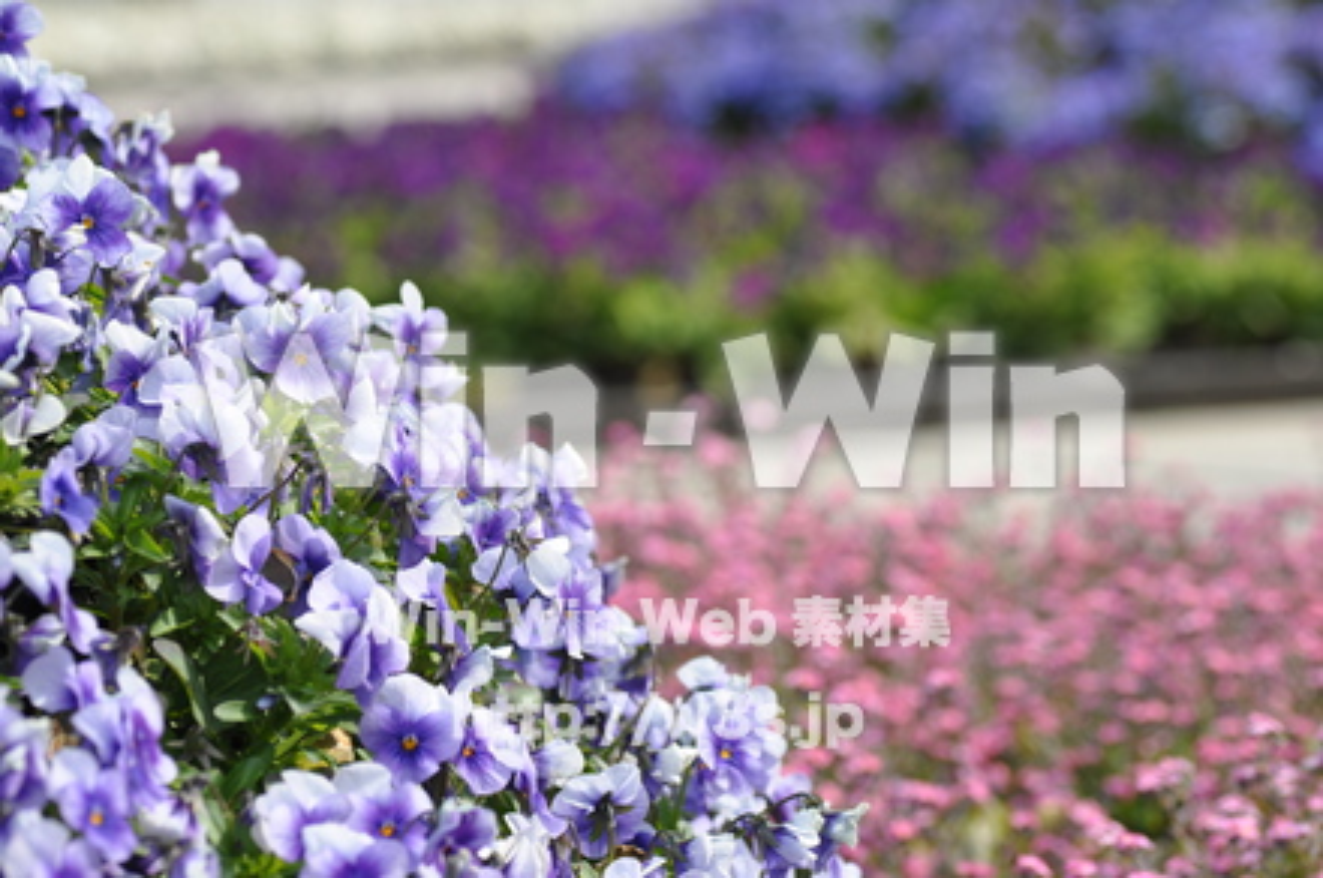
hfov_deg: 15.2
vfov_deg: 10.1
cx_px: 662
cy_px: 439
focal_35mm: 135
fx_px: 4954
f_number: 5.6
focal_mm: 90
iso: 200
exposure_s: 1/500
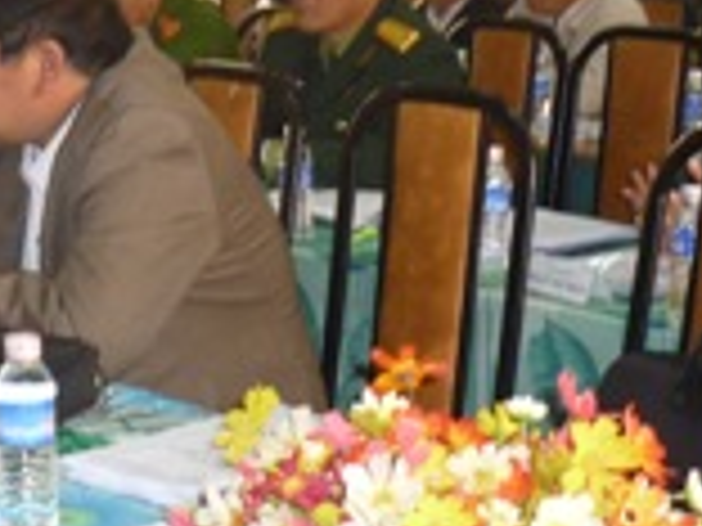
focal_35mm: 95
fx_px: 1927
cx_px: 198
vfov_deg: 15.5
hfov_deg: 20.5
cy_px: 175
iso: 200
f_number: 2.8
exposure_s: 1/30
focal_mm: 5.5
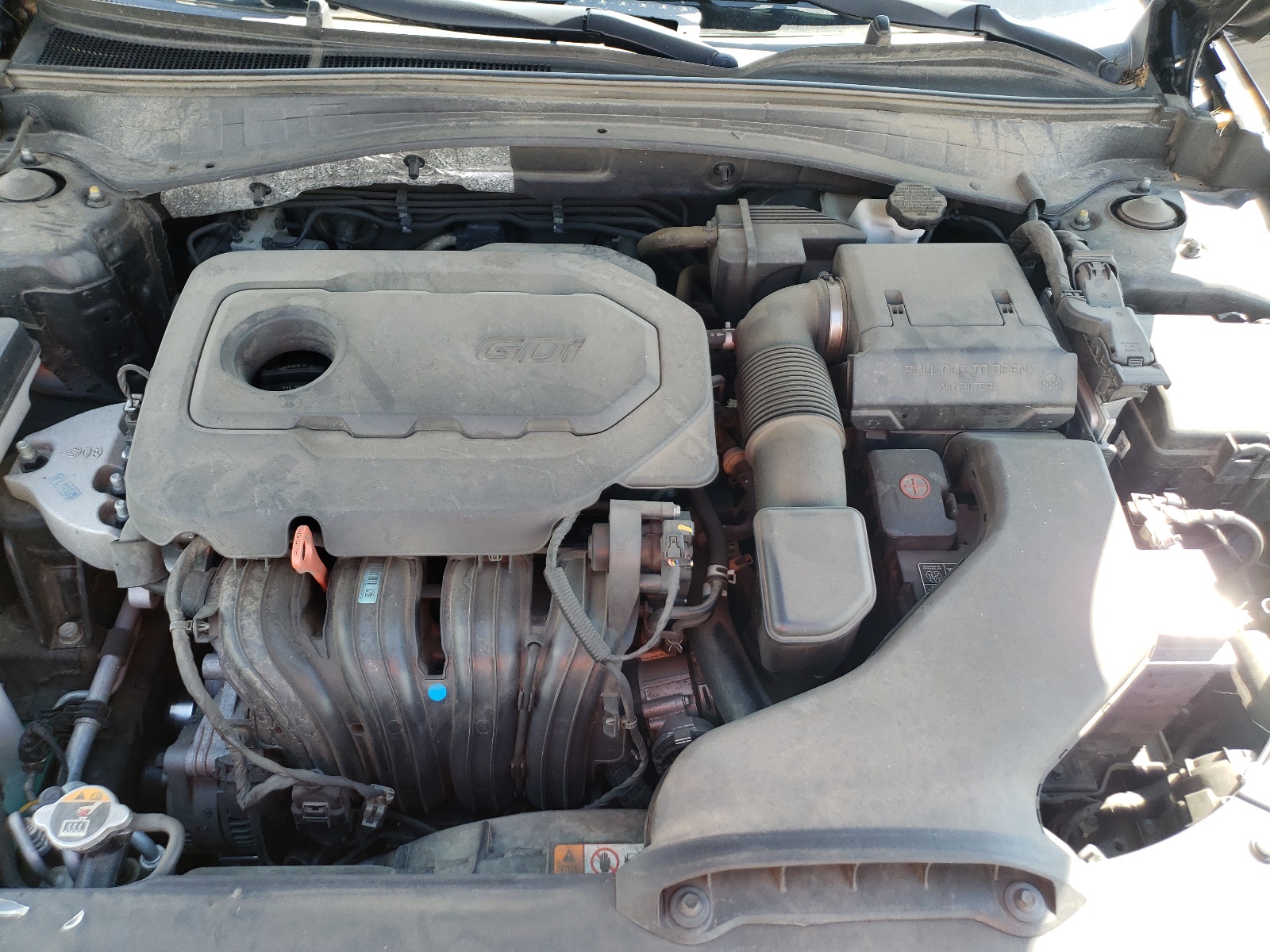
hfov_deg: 67.3
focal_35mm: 26
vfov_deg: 53.1
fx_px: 954
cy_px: 476
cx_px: 635
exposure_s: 1/238
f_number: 1.5
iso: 50
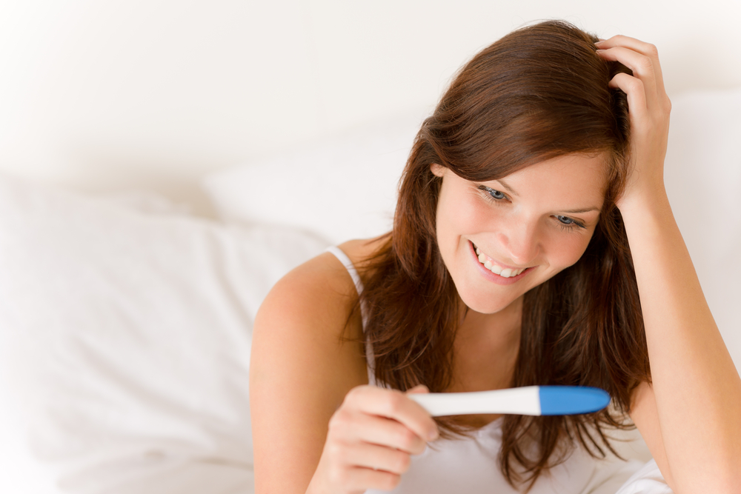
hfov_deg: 23.9
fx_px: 1750
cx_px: 370
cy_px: 247
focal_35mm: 85
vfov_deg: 16.1
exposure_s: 1/200
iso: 100
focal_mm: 85
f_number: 3.2
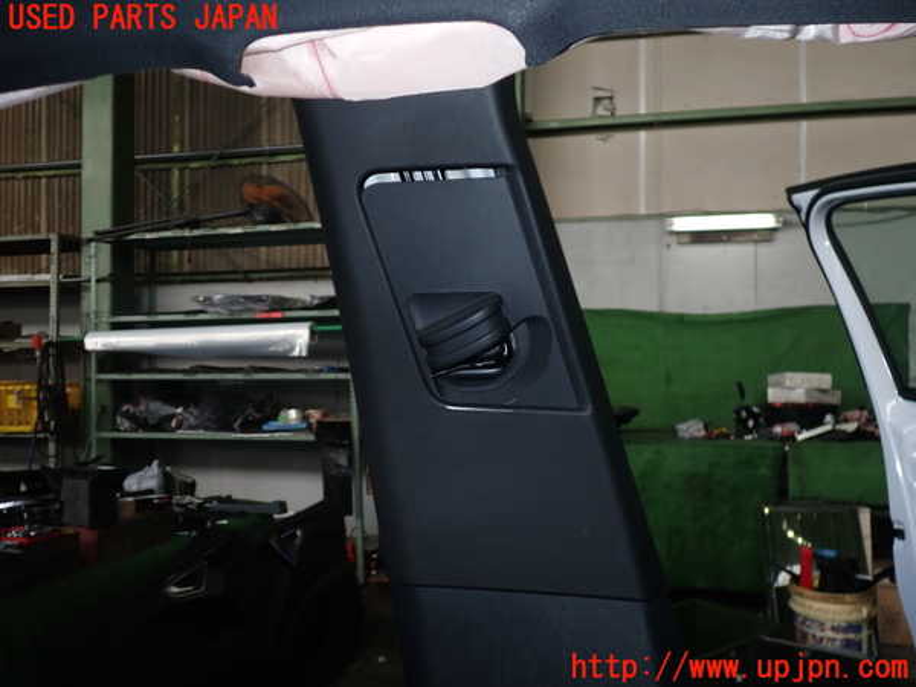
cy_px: 344
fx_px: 794
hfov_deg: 60.0
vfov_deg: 46.8
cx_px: 458
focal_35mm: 30
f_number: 6.3
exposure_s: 1/30
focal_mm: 5.4
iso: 200
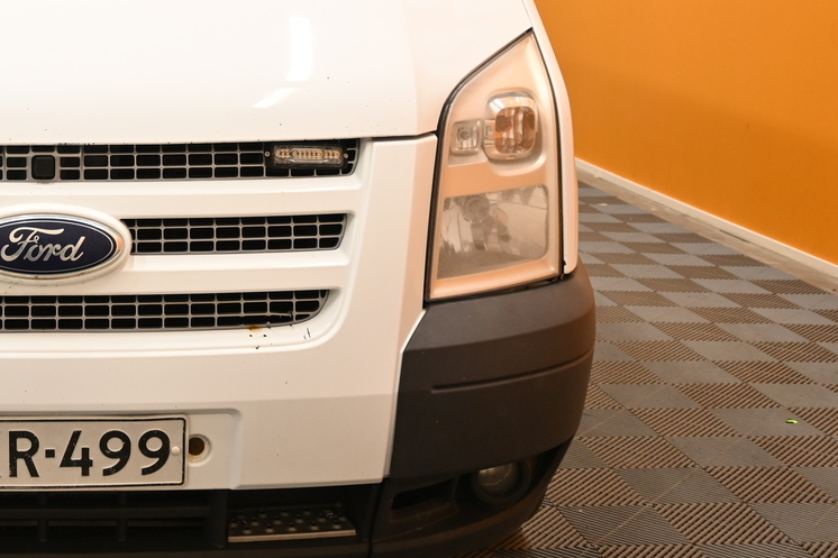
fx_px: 1479
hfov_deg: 29.9
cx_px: 40
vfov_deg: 21.0
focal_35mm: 64
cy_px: 79
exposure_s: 1/30
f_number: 3.8
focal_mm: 19.5
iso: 280
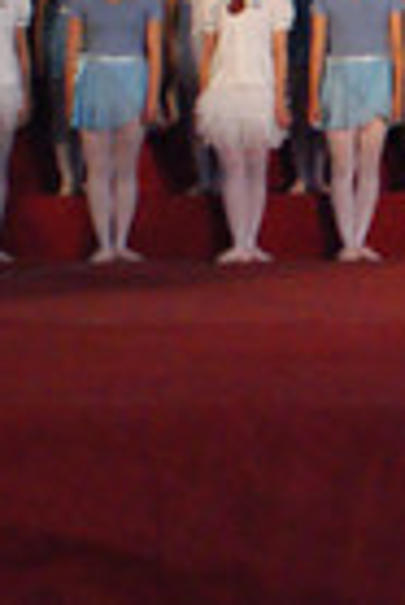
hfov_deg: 8.5
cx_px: 862
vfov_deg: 13.3
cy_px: -70
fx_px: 2542
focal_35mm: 151
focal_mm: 28
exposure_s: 1/250
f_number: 9
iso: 3200
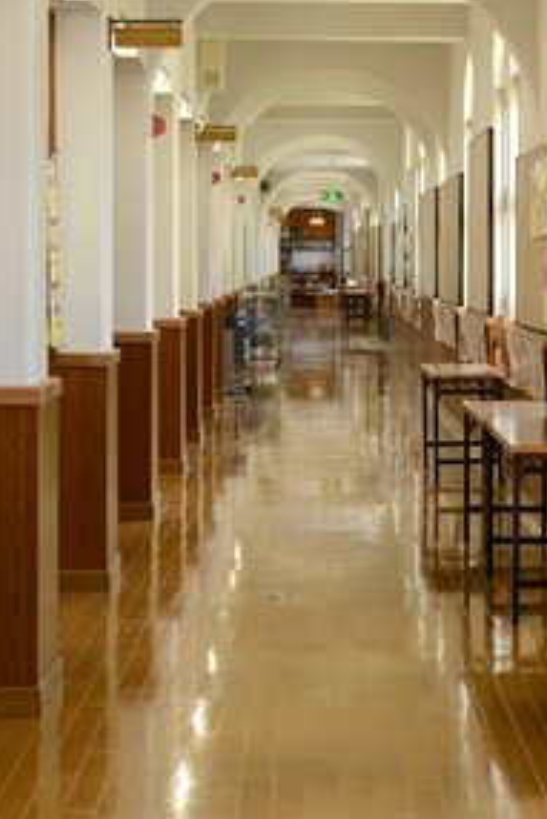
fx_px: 2504
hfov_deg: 12.4
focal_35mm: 110
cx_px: 412
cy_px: 252
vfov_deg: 18.5
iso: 1000
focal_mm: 70
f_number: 5
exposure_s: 1/160
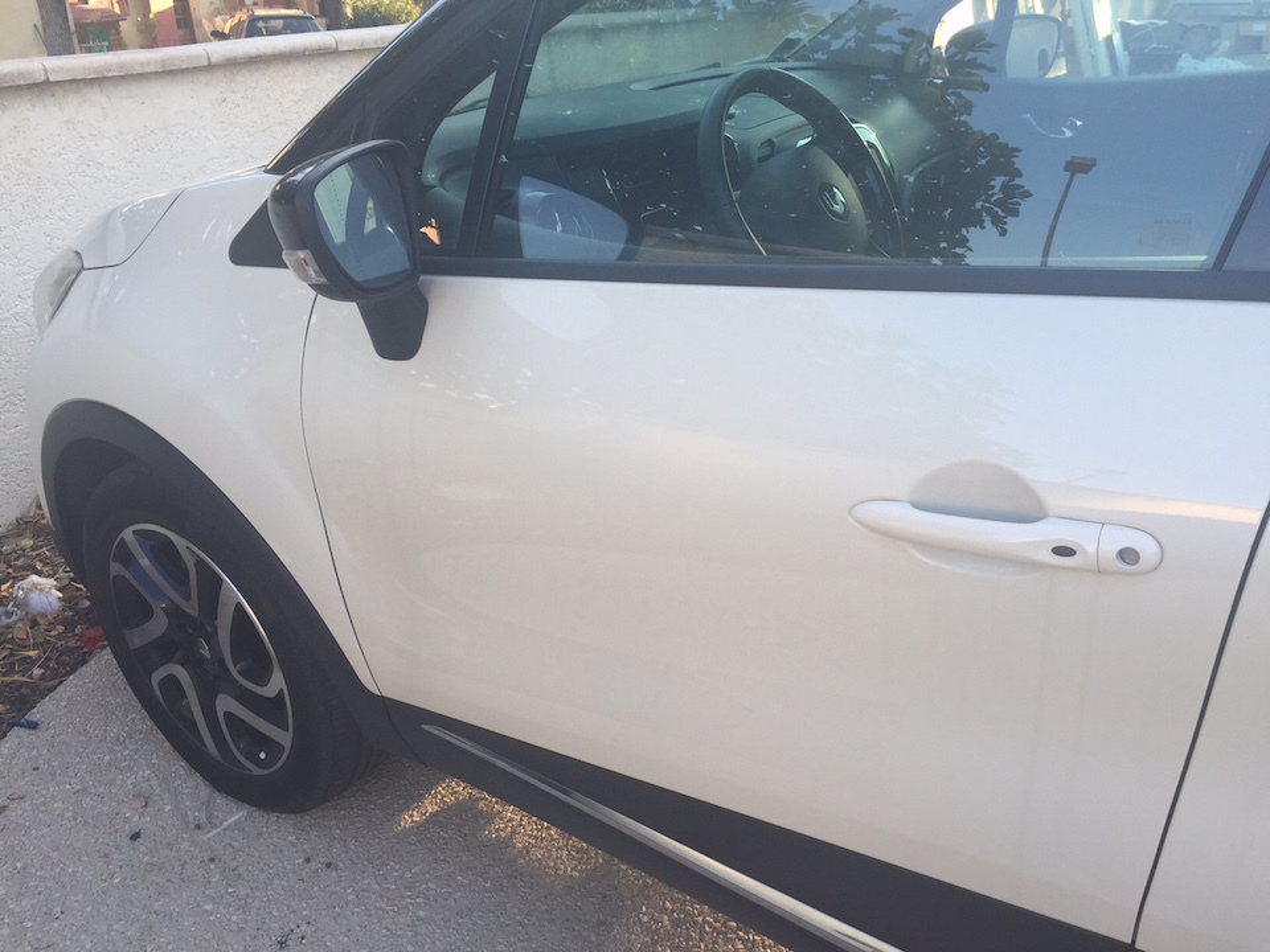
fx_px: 1064
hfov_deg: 61.7
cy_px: 476
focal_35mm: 29
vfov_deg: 48.2
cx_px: 635
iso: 32
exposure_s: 1/168
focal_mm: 4.15
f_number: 2.2
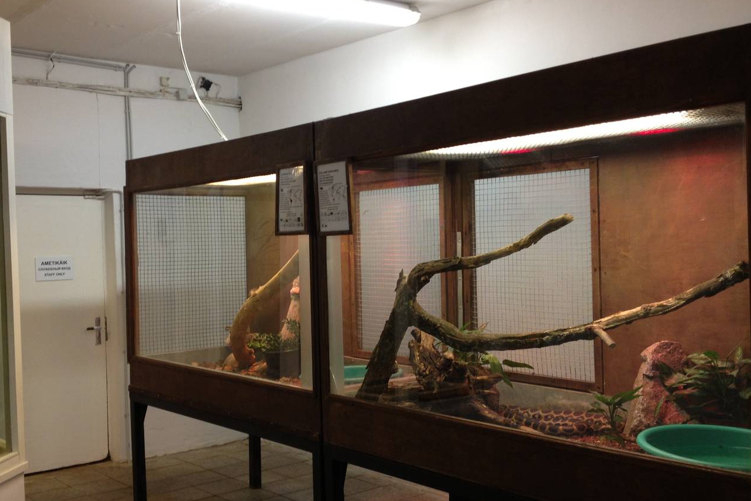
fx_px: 960
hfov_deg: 42.7
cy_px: 265
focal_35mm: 46
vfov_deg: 29.2
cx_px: 346
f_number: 2.4
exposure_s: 1/20
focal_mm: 4.28
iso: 64
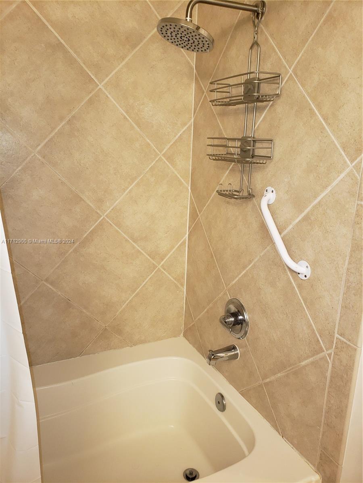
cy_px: 242
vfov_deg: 67.3
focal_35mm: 26
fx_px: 364
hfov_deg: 53.1
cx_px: 182
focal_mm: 4.3
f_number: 2.4
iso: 100
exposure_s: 1/30
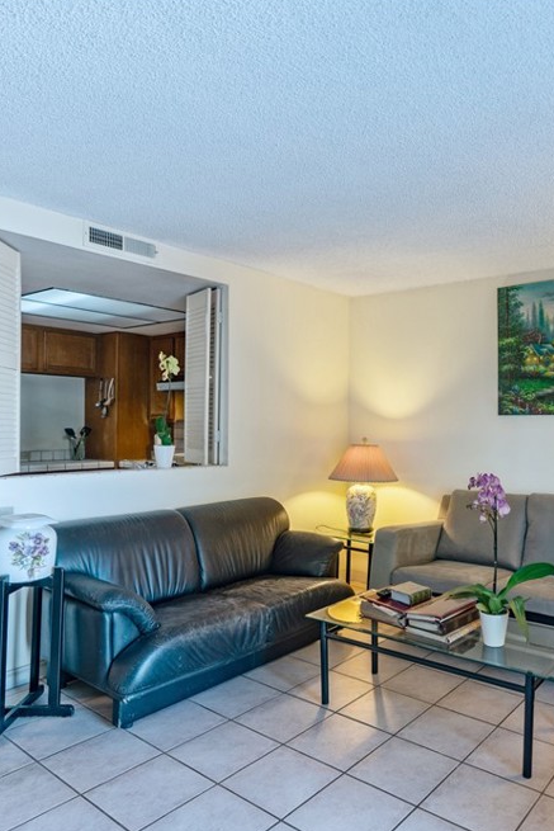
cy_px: 425
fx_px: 577
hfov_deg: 49.8
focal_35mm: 25
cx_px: 397
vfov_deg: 71.5
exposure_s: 1/25
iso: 125
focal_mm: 16
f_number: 2.8
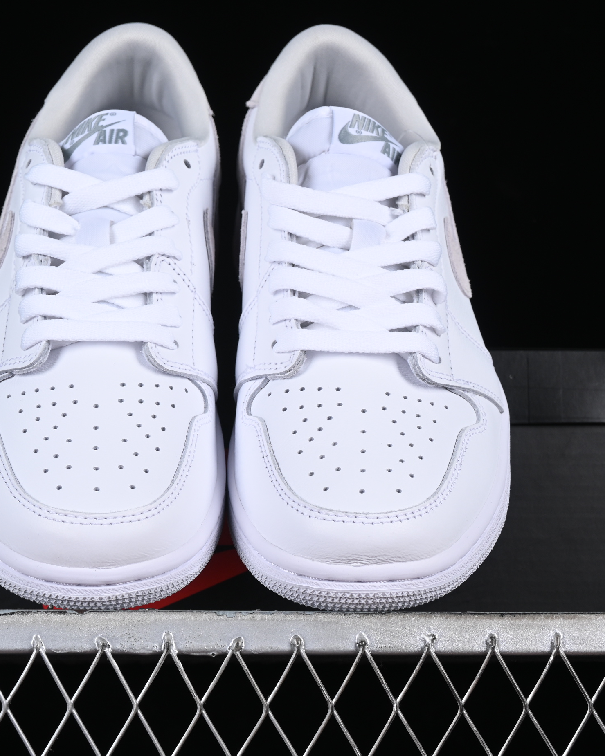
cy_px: 379
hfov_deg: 14.5
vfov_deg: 18.1
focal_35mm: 106
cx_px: 217
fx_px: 2373
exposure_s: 1/80
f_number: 8
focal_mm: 50
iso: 160
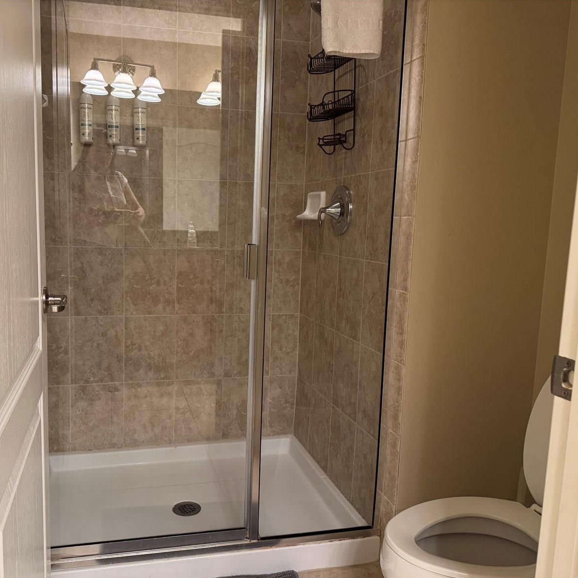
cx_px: 232
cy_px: 295
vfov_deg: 55.6
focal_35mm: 29
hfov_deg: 55.2
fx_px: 548
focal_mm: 6.76
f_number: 1.78
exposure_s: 1/60
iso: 250
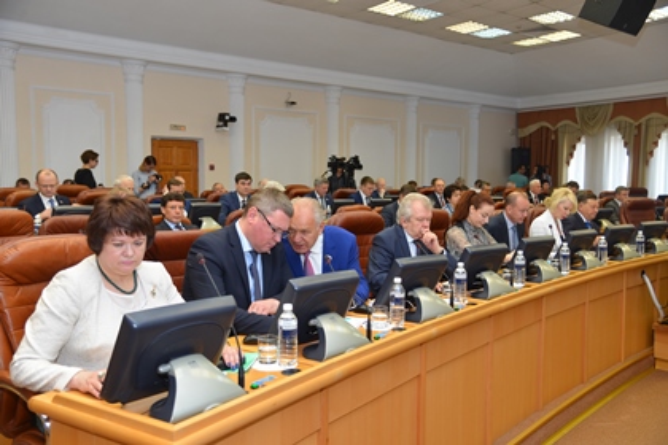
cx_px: 334
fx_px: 575
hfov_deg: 60.3
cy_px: 222
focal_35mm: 31
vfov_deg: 42.3
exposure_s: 1/60
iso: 400
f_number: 4
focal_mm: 31
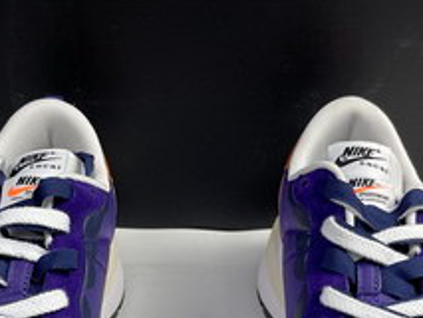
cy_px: 369
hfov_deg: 31.6
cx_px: 173
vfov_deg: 22.4
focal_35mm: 61
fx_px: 746
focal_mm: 4.2
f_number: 1.6
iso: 64
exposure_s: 1/121
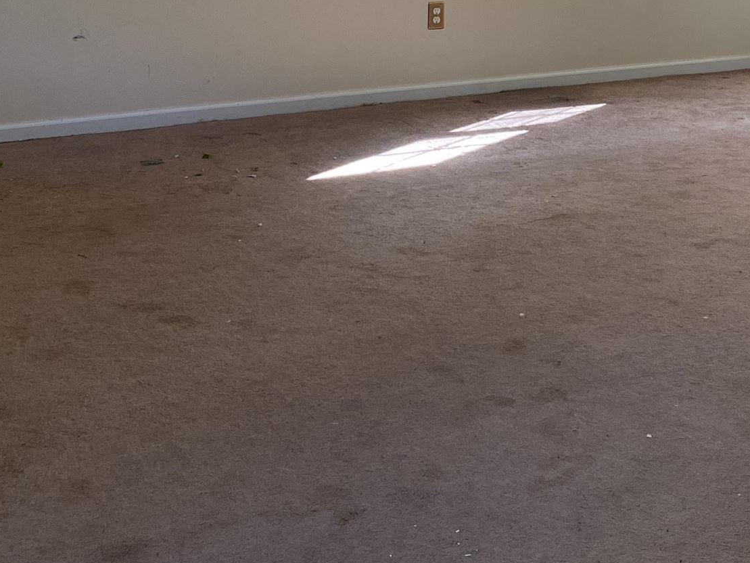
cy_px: -13
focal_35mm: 72
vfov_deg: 19.8
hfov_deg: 26.8
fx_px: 1560
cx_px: 528
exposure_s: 1/117
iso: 125
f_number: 1.8
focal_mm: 4.25
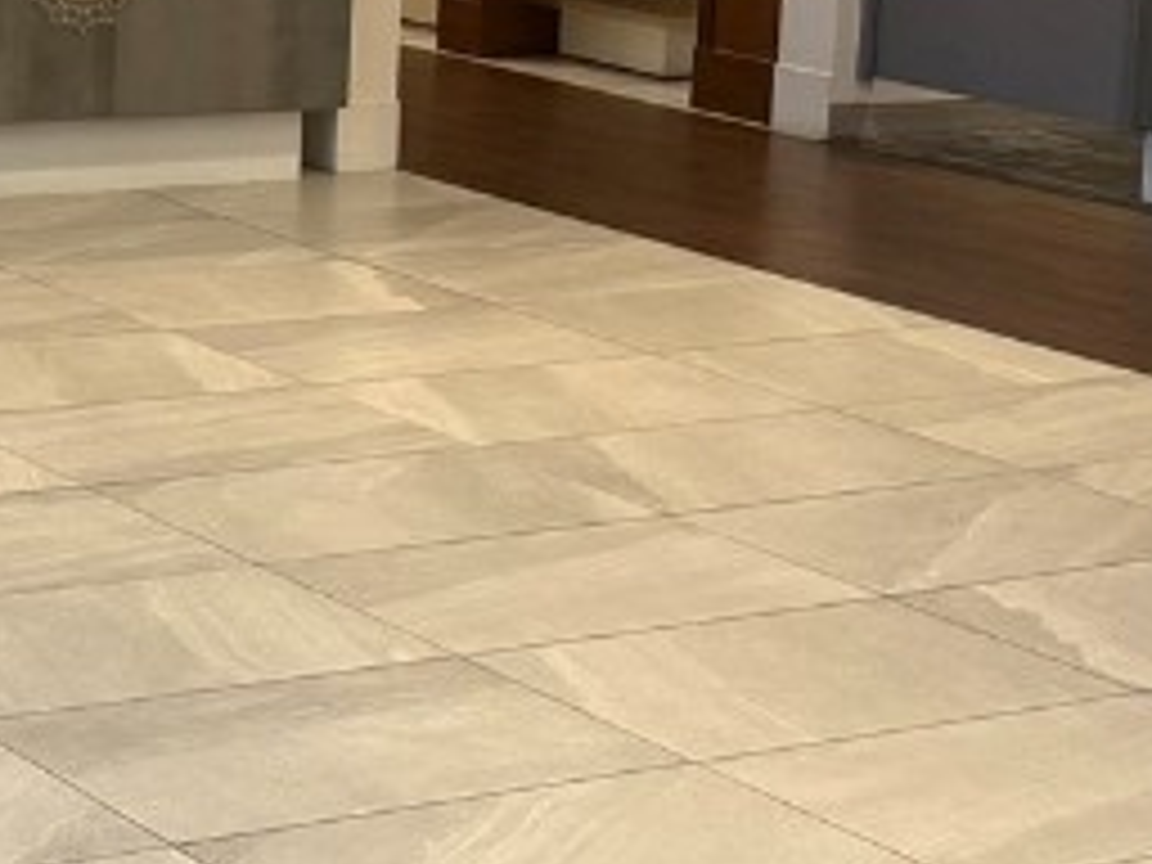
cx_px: -742
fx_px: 3195
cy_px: -284
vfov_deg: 14.7
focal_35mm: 96
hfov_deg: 17.6
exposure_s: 1/60
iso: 160
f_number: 1.78
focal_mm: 6.76
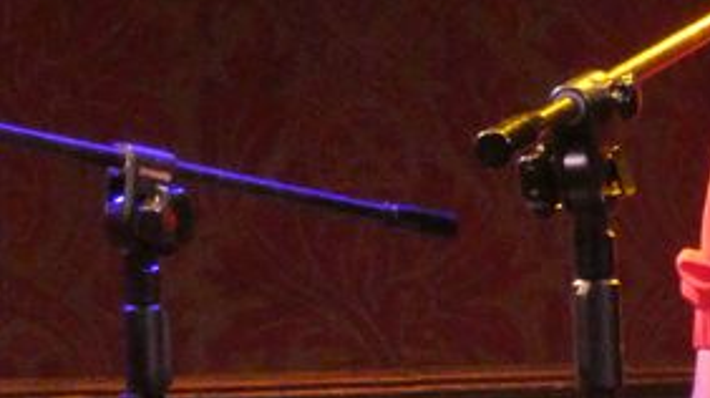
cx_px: 723
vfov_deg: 4.0
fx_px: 5699
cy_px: 562
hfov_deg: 7.1
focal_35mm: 303
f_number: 4.9
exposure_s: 1/50
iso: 1600
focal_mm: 18.3
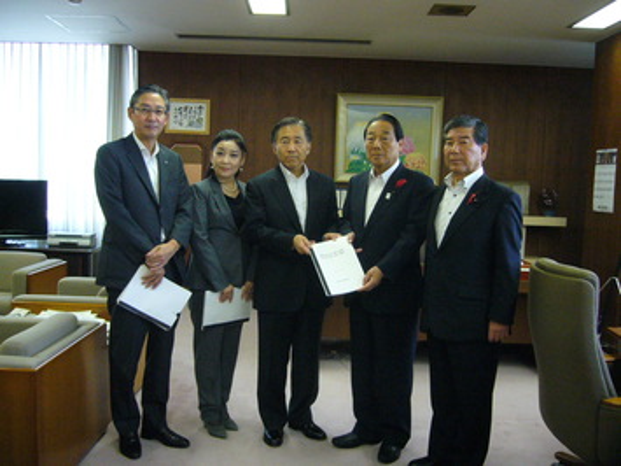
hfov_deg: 52.6
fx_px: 628
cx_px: 310
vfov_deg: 40.7
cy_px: 233
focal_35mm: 35
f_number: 2.8
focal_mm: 5.8
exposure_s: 1/60
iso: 400
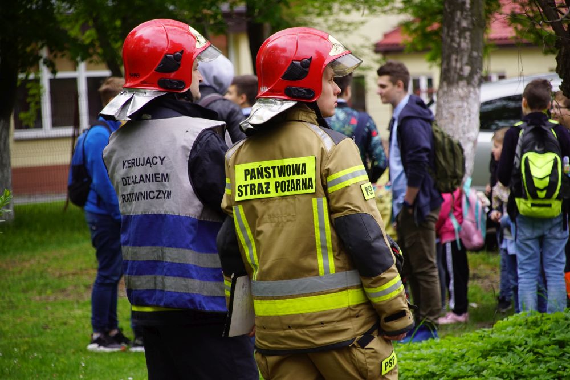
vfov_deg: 6.8
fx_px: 3206
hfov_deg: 10.2
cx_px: 285
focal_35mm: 202
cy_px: 190
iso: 500
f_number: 5.6
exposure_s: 1/250
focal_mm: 135
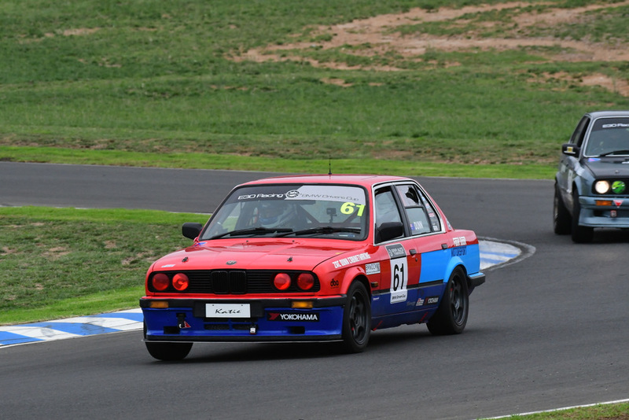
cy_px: 210
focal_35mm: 420
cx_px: 314
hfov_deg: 4.9
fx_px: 7341
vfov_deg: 3.3
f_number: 10
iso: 2000
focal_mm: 280
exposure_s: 1/640
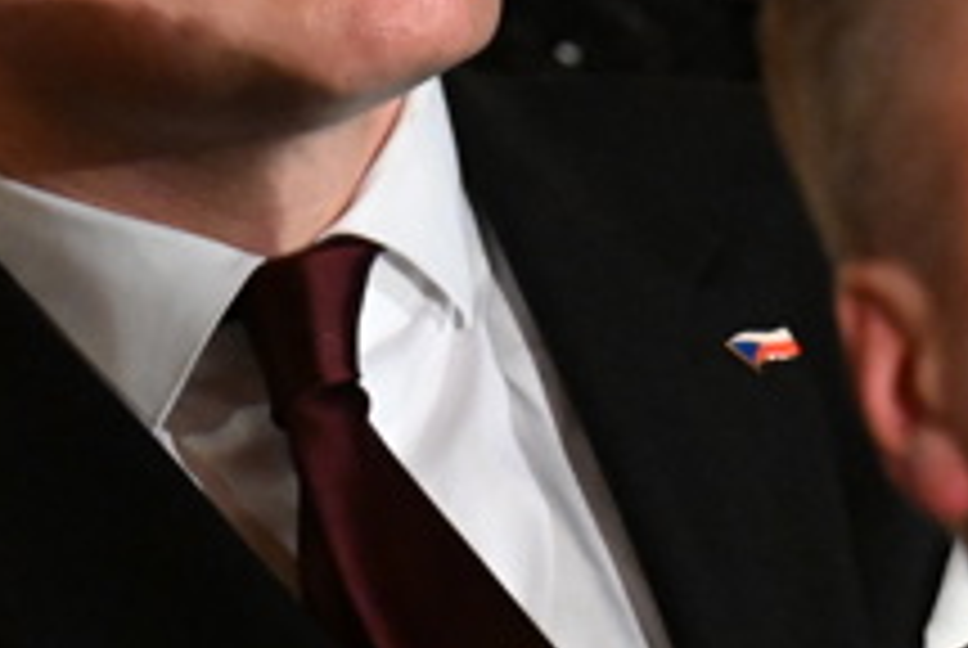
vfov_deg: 1.4
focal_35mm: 961
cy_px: -148
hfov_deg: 2.1
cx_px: 140
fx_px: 25875
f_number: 5
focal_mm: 200
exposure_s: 1/160
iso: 8000
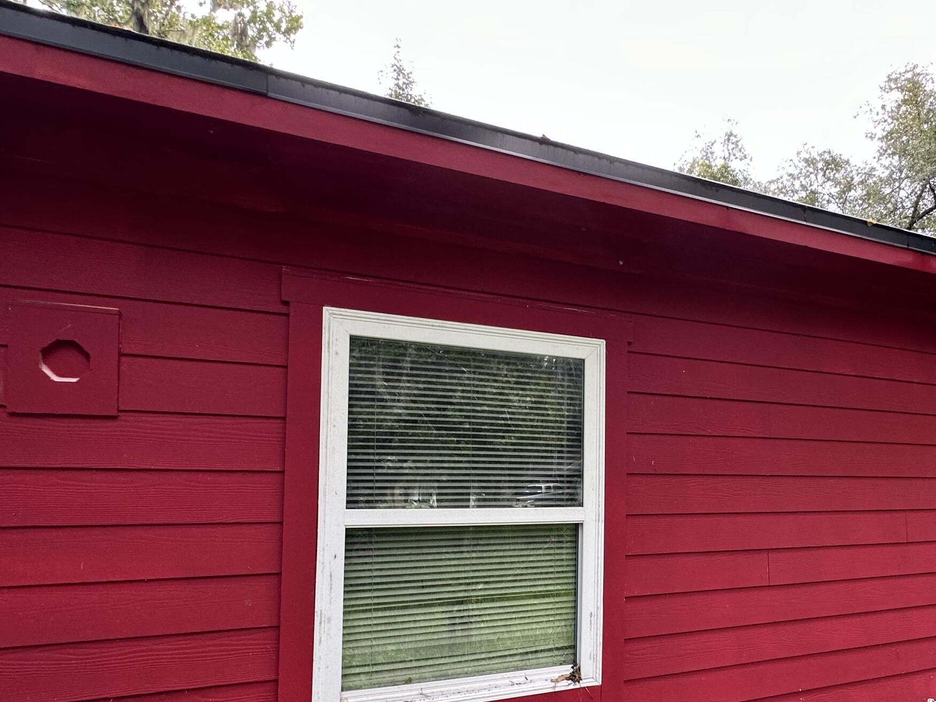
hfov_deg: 69.8
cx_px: 614
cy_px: 464
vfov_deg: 55.7
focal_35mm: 24
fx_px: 649
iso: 80
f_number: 2.2
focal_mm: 2.22
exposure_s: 1/99
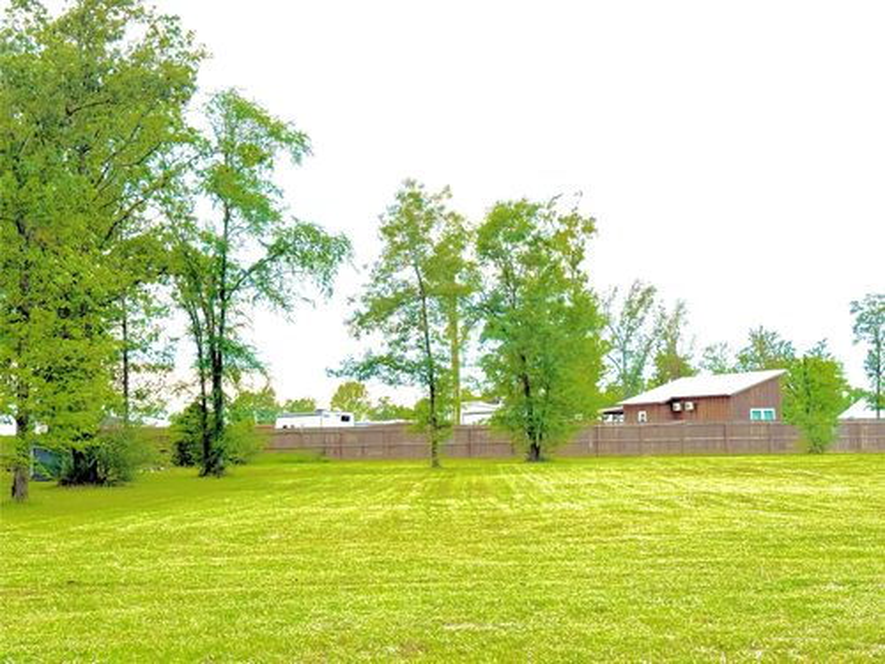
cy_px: 332
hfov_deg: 39.7
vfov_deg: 30.3
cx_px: 442
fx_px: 1227
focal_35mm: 48
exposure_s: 1/5208
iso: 64
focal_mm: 6.76
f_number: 1.78
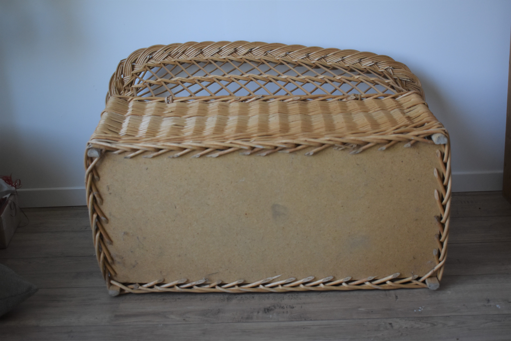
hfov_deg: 42.3
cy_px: 170
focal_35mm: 46
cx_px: 256
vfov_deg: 28.9
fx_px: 660
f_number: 4.2
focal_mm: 31
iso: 800
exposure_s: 1/160
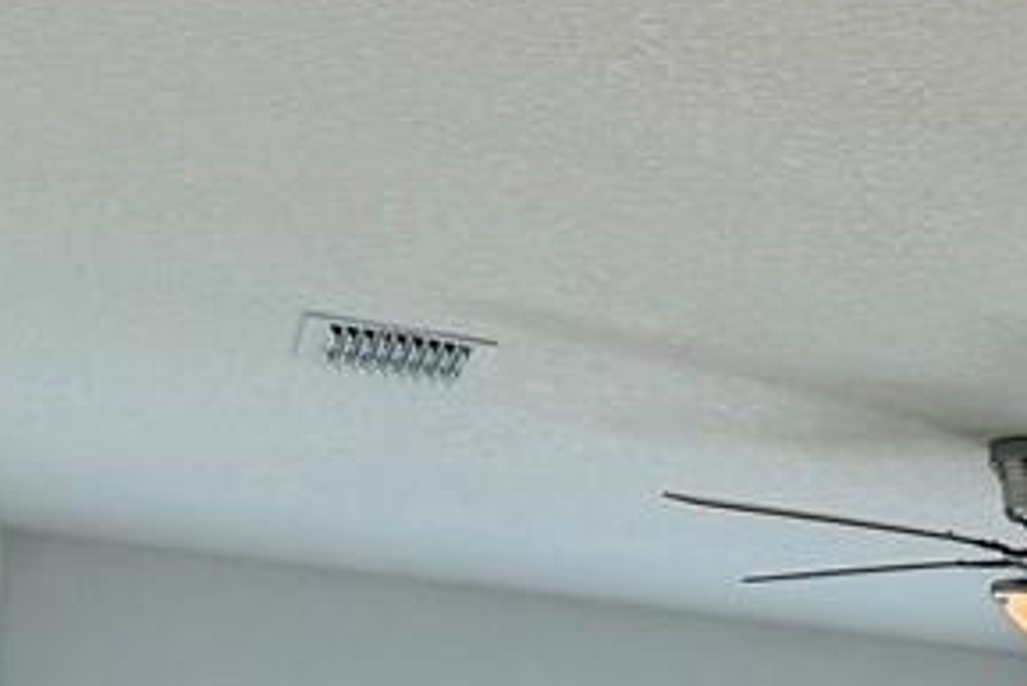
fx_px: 3939
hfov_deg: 12.4
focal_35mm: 138
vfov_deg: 9.3
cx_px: 2289
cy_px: 1400
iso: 80
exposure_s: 1/356
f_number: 1.78
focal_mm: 6.76
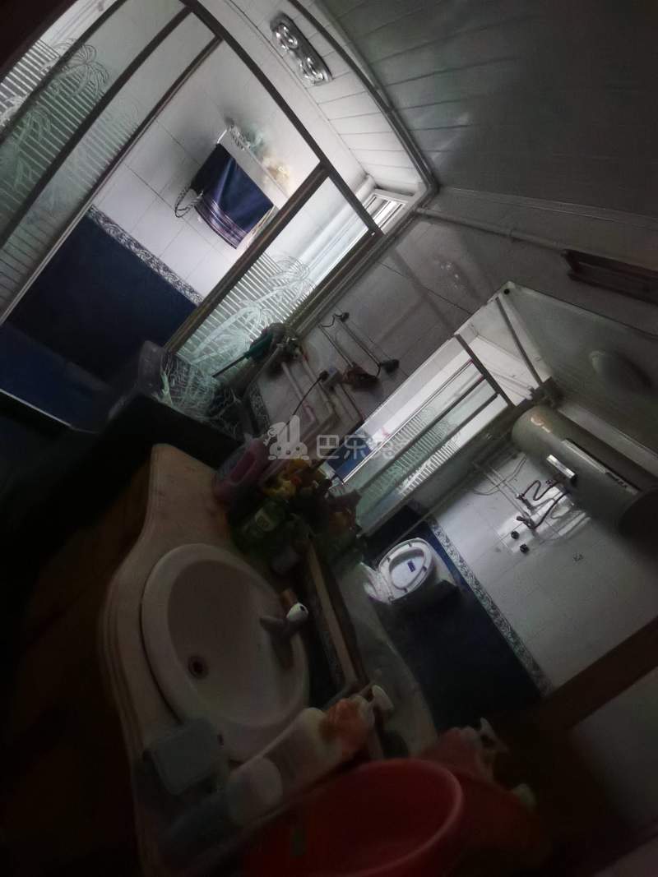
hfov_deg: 74.7
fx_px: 431
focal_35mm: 17
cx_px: 329
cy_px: 438
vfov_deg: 91.0
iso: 640
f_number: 2.4
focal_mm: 1.78
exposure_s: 1/16.7
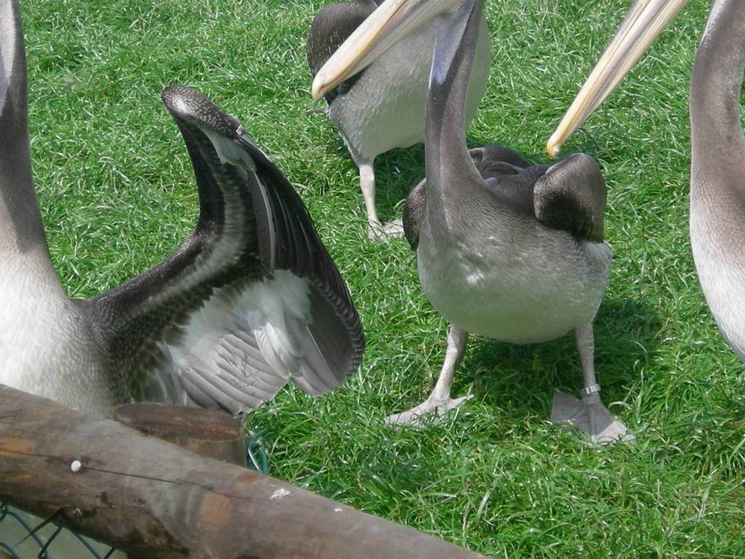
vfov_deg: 11.1
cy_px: 90
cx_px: 371
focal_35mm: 133
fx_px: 2863
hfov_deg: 14.8
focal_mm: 15.5
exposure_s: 1/440
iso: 64
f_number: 3.8
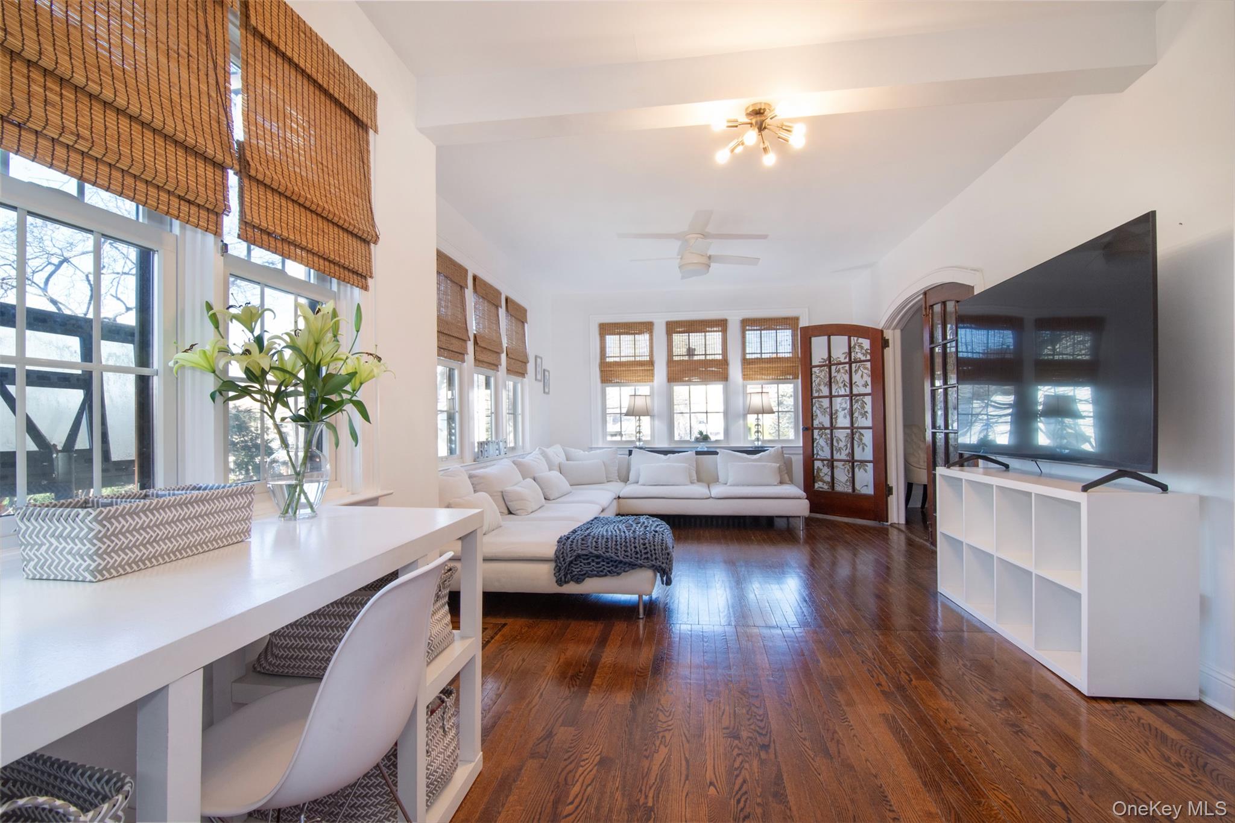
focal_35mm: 16
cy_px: 412
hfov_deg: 95.0
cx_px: 618
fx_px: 566
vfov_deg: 72.0
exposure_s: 1/40
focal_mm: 11
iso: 640
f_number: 11
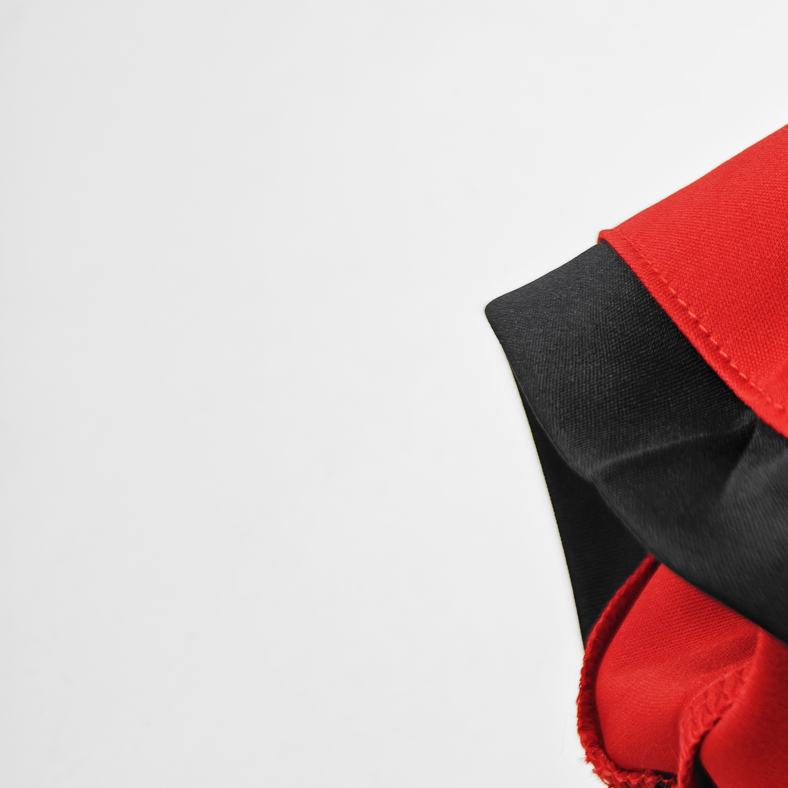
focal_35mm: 57
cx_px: 1081
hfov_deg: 25.1
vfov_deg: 29.9
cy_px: 274
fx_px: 1468
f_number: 1.75
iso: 91
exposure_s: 1/100
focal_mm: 8.67
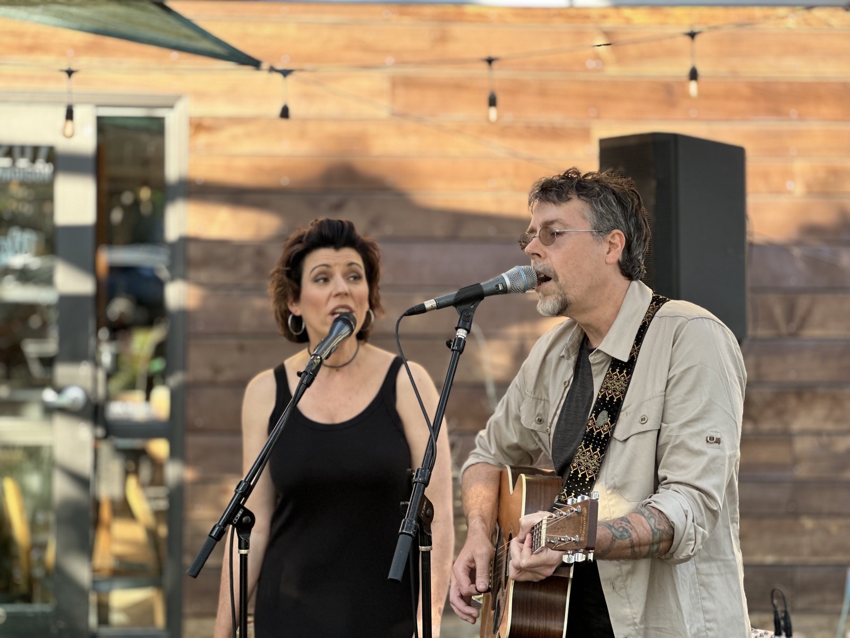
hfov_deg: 25.3
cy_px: 319
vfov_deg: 19.1
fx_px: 1891
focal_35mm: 77
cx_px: 425
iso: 64
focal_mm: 9
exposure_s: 1/120
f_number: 2.8
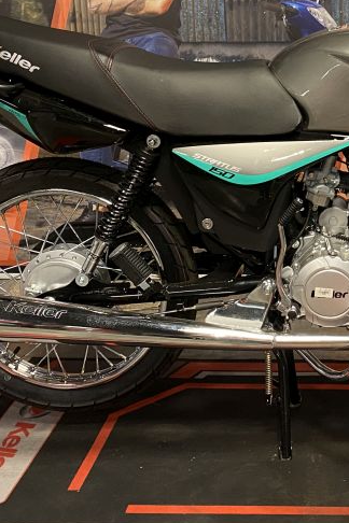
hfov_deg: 22.0
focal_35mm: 59
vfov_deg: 33.2
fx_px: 858
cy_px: 129
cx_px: 363
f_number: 1.8
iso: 320
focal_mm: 4.25
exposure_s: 1/50
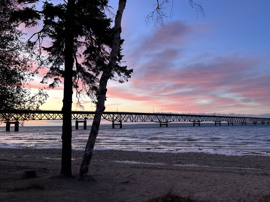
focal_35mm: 33
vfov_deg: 42.9
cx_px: 162
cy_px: 103
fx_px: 257
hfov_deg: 54.9
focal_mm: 5.1
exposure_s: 1/121
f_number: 1.6
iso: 125
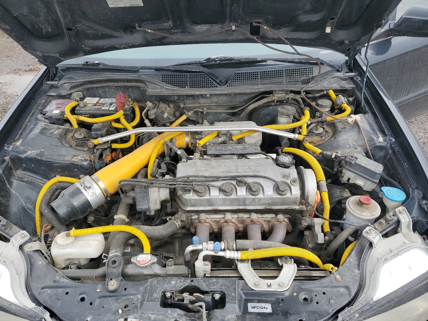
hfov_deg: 67.3
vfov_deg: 53.1
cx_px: 214
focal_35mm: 26
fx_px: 321
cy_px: 160
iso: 50
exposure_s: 1/625
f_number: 1.5
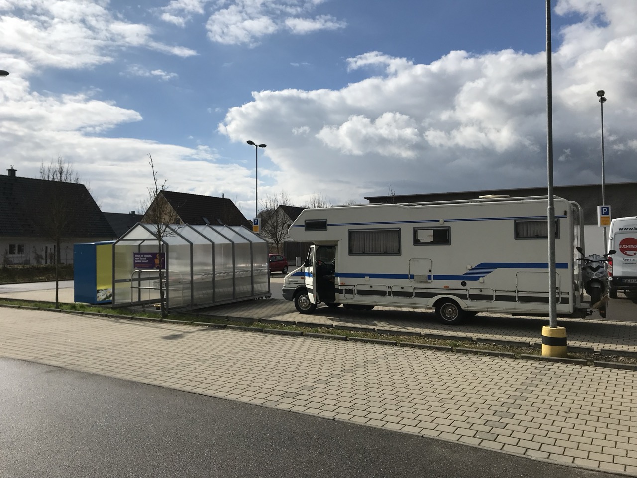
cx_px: 318
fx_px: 515
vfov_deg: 49.7
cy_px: 239
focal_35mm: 28
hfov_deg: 63.4
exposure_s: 1/7407
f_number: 1.8
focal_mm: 3.99
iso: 25
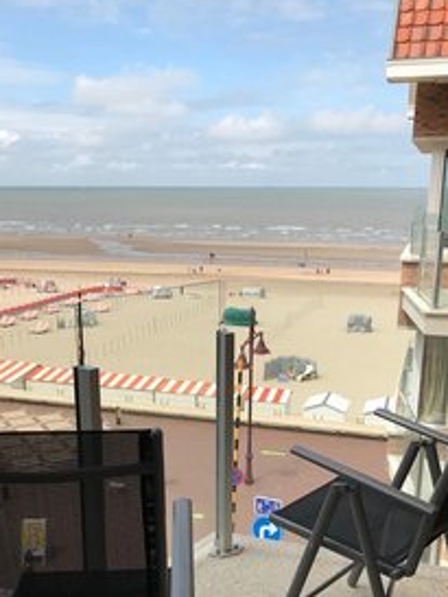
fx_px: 707
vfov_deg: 44.9
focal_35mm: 41
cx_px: 203
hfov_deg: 35.1
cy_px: 409
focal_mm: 3.99
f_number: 1.8
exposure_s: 1/2591
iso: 20
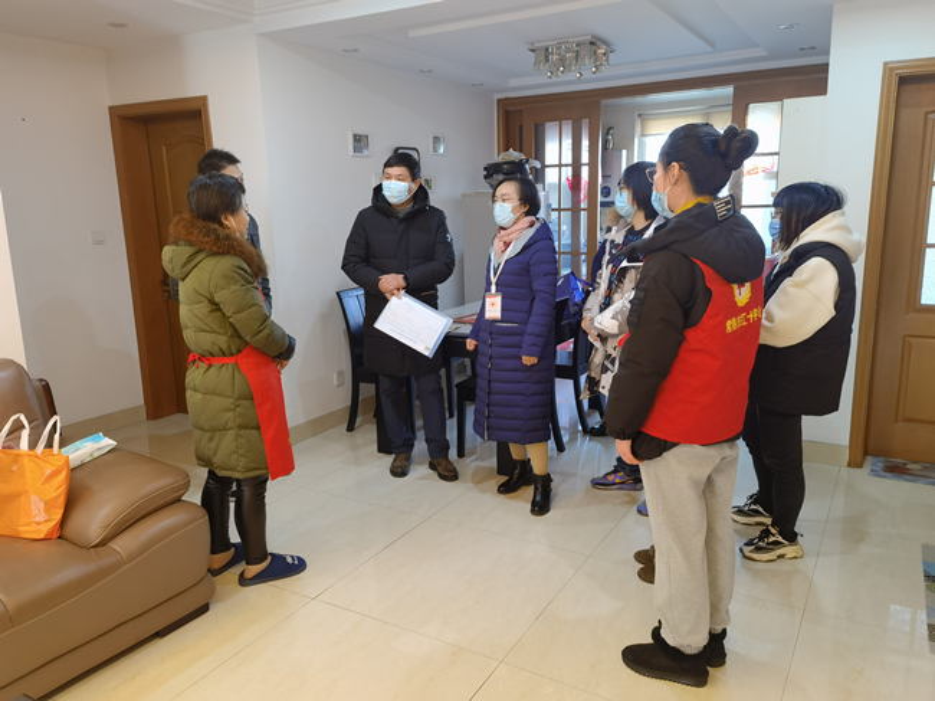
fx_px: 729
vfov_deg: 51.3
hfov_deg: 65.3
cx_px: 468
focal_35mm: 27
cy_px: 350
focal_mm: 6.67
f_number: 1.9
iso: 250
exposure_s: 1/50
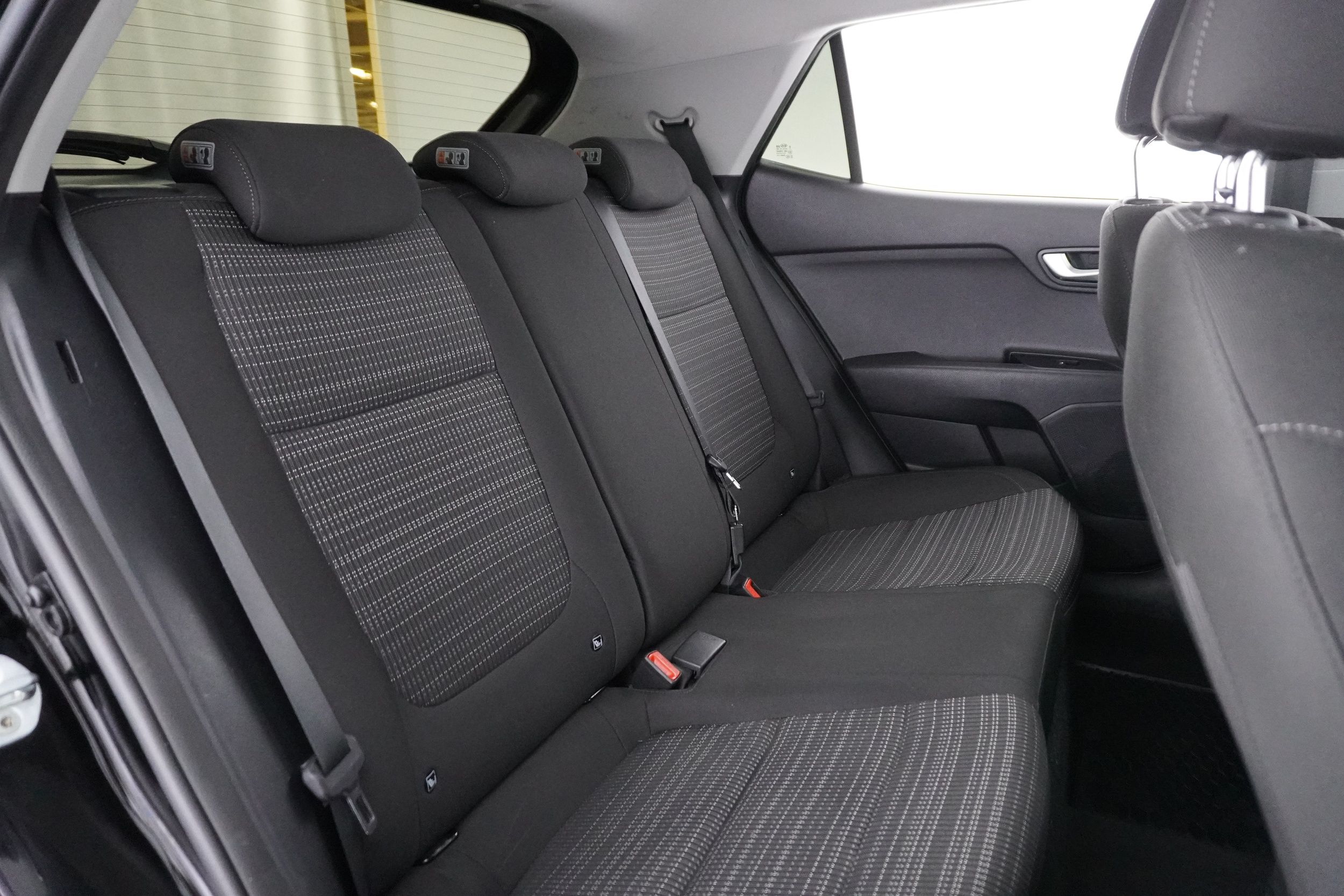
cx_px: 672
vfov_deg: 53.1
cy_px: 448
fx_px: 896
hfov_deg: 73.7
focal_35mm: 24
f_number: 3.5
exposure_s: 1/30
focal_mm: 16
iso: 6400
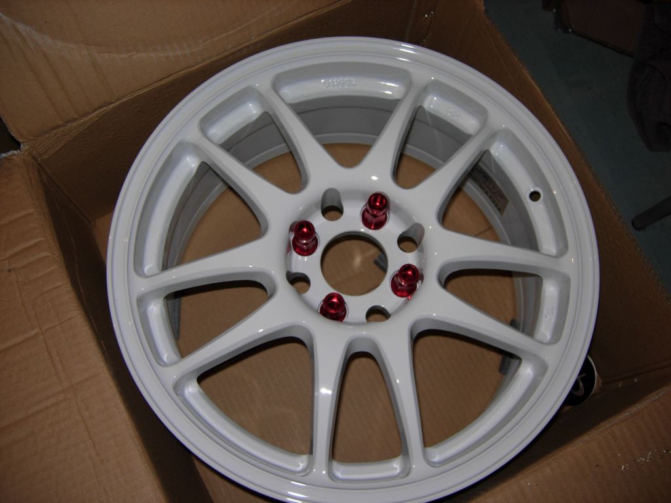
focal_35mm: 36
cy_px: 252
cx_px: 336
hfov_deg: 51.4
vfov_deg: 39.7
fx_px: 698
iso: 50
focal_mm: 7.5
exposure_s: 1/45.2
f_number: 2.7
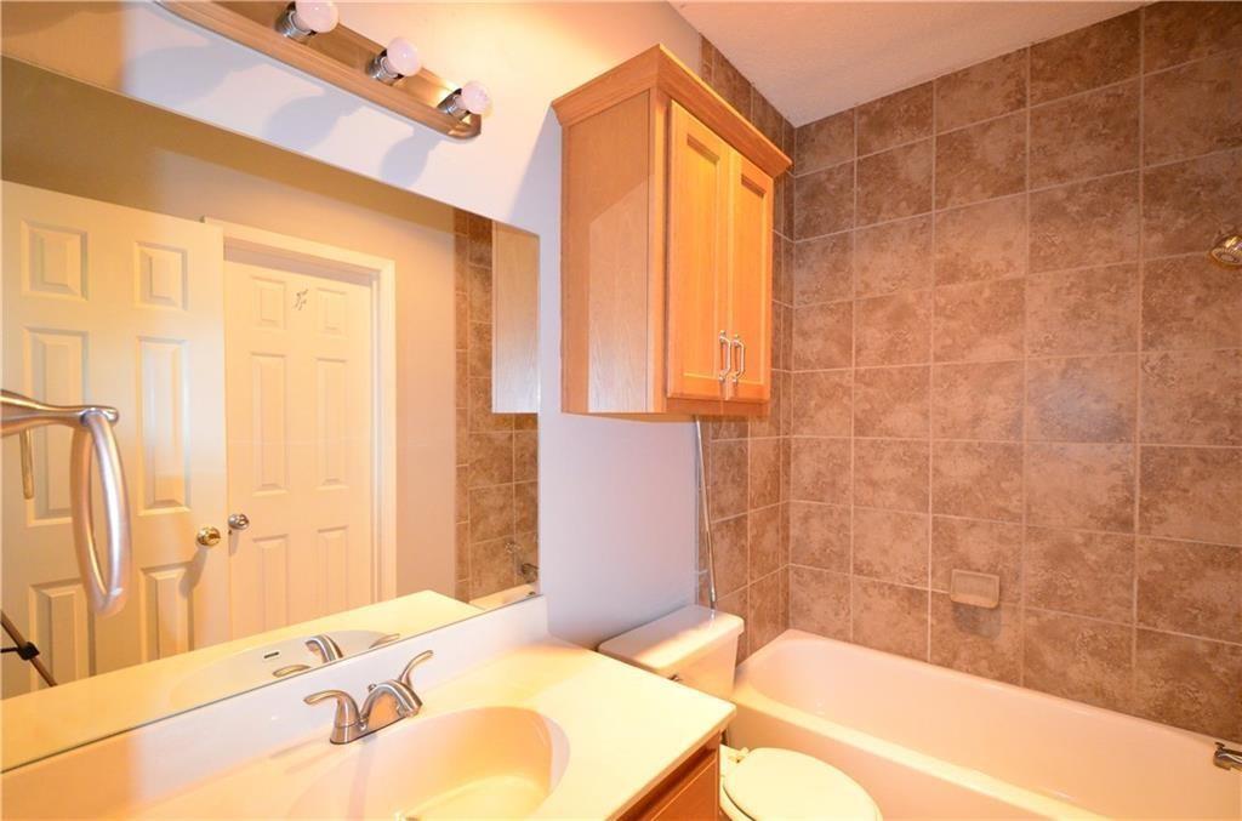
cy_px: 410
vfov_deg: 77.0
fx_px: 516
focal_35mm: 15
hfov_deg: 100.5
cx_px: 621
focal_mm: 10
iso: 3600
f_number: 5.6
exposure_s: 1/60
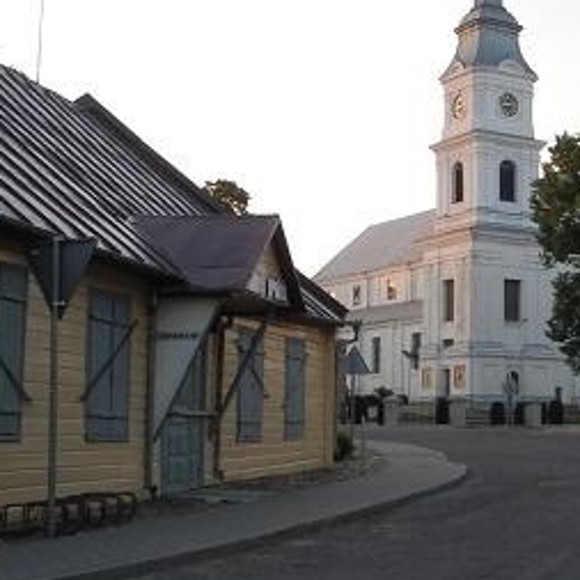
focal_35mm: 68
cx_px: 520
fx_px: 1289
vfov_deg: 25.4
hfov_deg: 24.6
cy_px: 282
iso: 400
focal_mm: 8.1
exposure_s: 1/640
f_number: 3.2
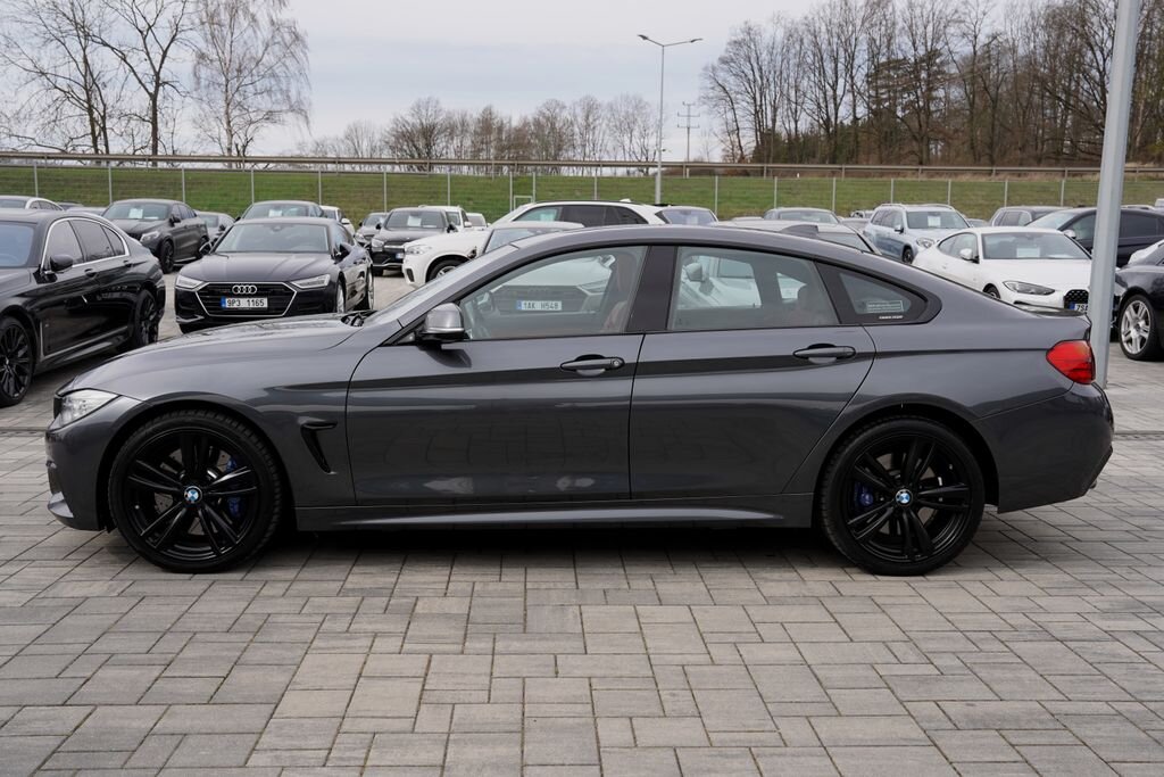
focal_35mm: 35
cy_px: 388
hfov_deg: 54.4
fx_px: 1132
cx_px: 582
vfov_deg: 37.9
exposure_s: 1/200
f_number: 6.3
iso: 100
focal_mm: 35
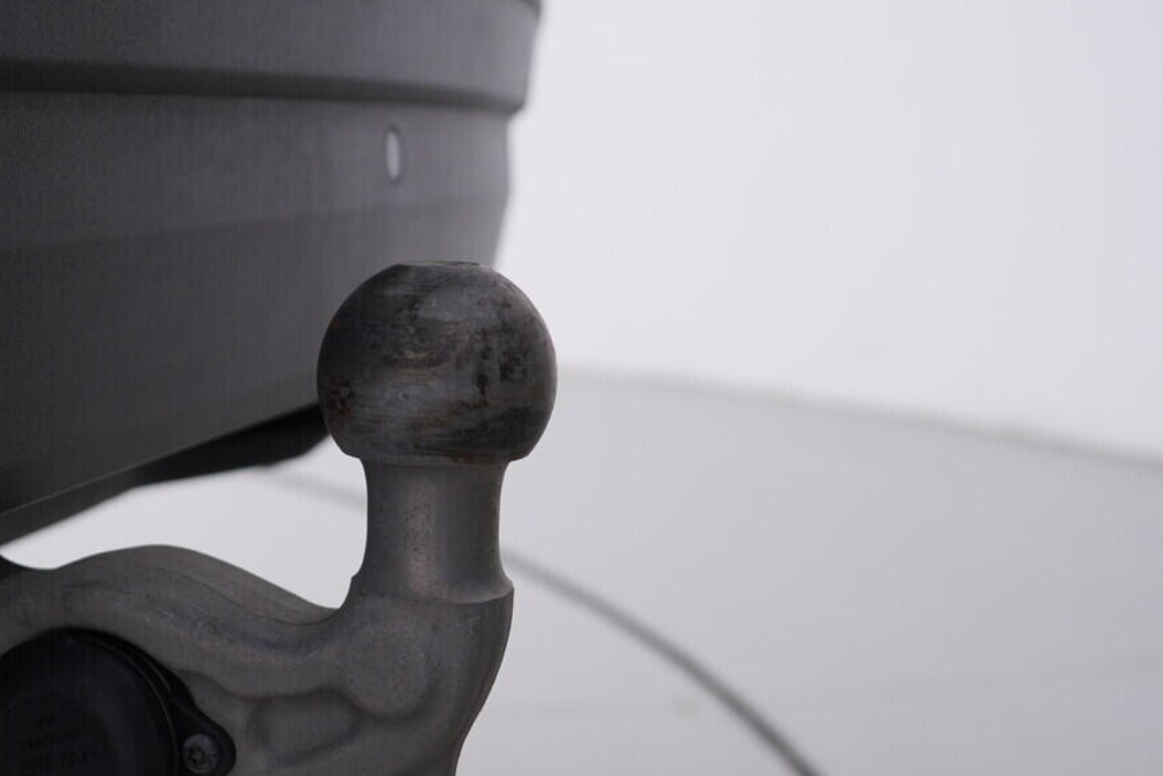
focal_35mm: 60
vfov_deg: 22.4
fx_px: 1938
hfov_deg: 32.7
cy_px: 601
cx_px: 275
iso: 125
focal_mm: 24
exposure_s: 1/60
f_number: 4
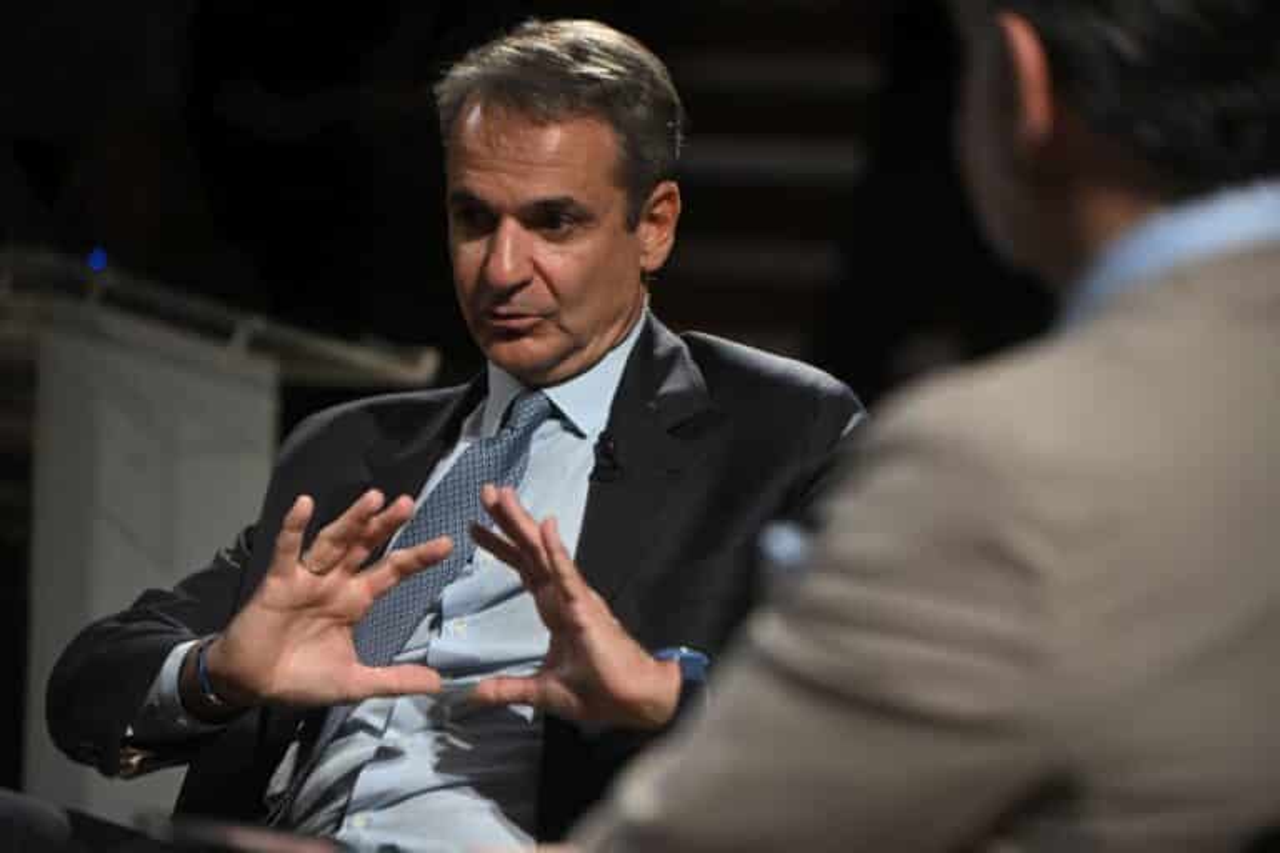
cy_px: 426
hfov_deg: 10.5
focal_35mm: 195
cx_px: 640
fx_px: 6933
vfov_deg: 7.0
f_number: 3.2
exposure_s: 1/500
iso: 1600
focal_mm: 195
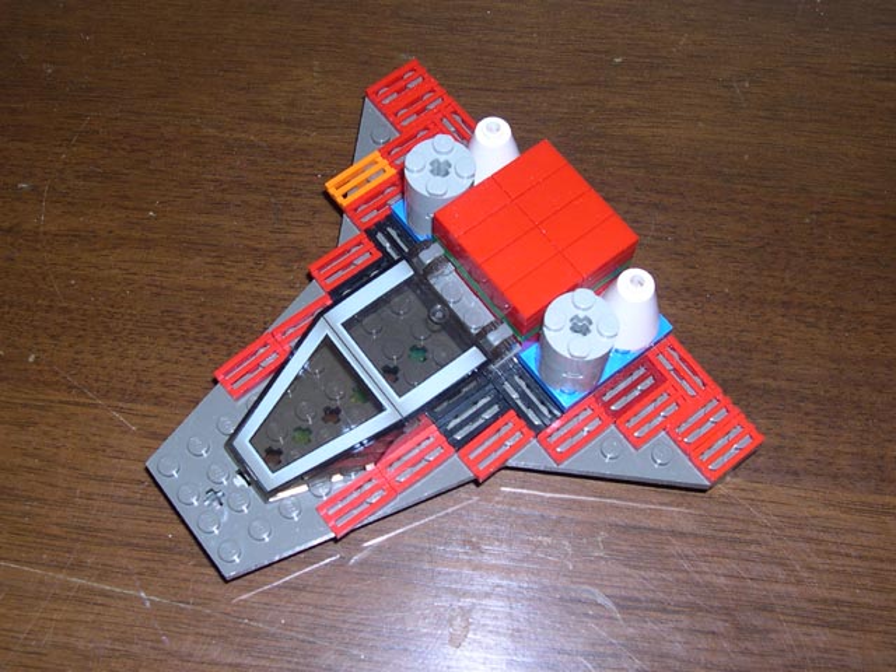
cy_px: 336
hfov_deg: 49.0
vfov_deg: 37.7
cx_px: 448
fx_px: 984
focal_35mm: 38
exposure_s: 1/60
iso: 100
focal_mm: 8
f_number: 7.6
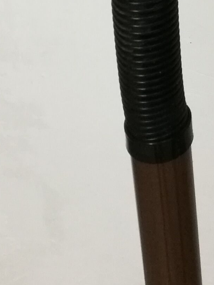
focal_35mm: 108
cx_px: 368
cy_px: -198
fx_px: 890
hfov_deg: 12.6
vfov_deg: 16.0
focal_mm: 4.5
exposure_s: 1/33.3
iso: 320
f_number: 2.2
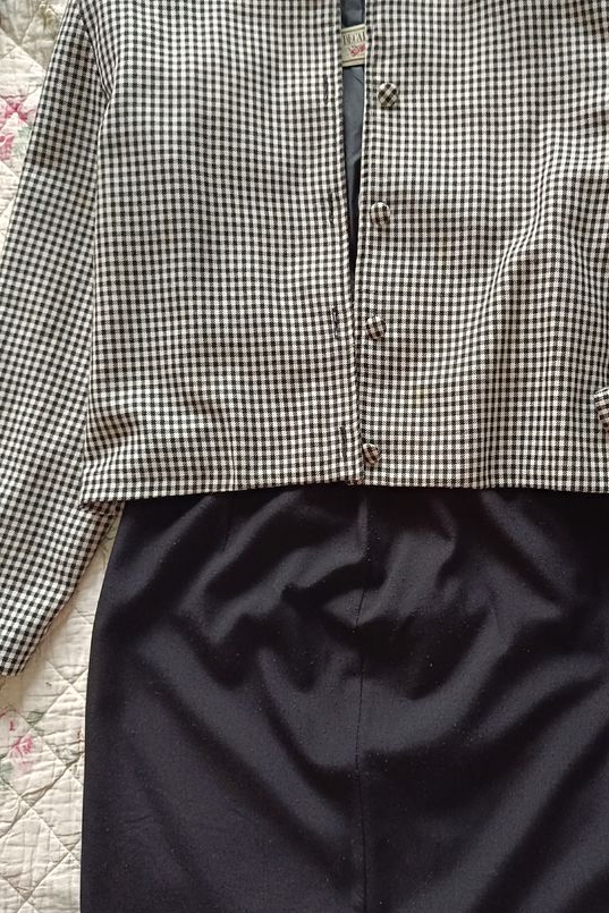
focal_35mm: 31
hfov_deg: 41.8
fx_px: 786
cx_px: 406
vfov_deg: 60.3
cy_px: 440
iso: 675
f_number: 1.88
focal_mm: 5.59
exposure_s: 1/33.3
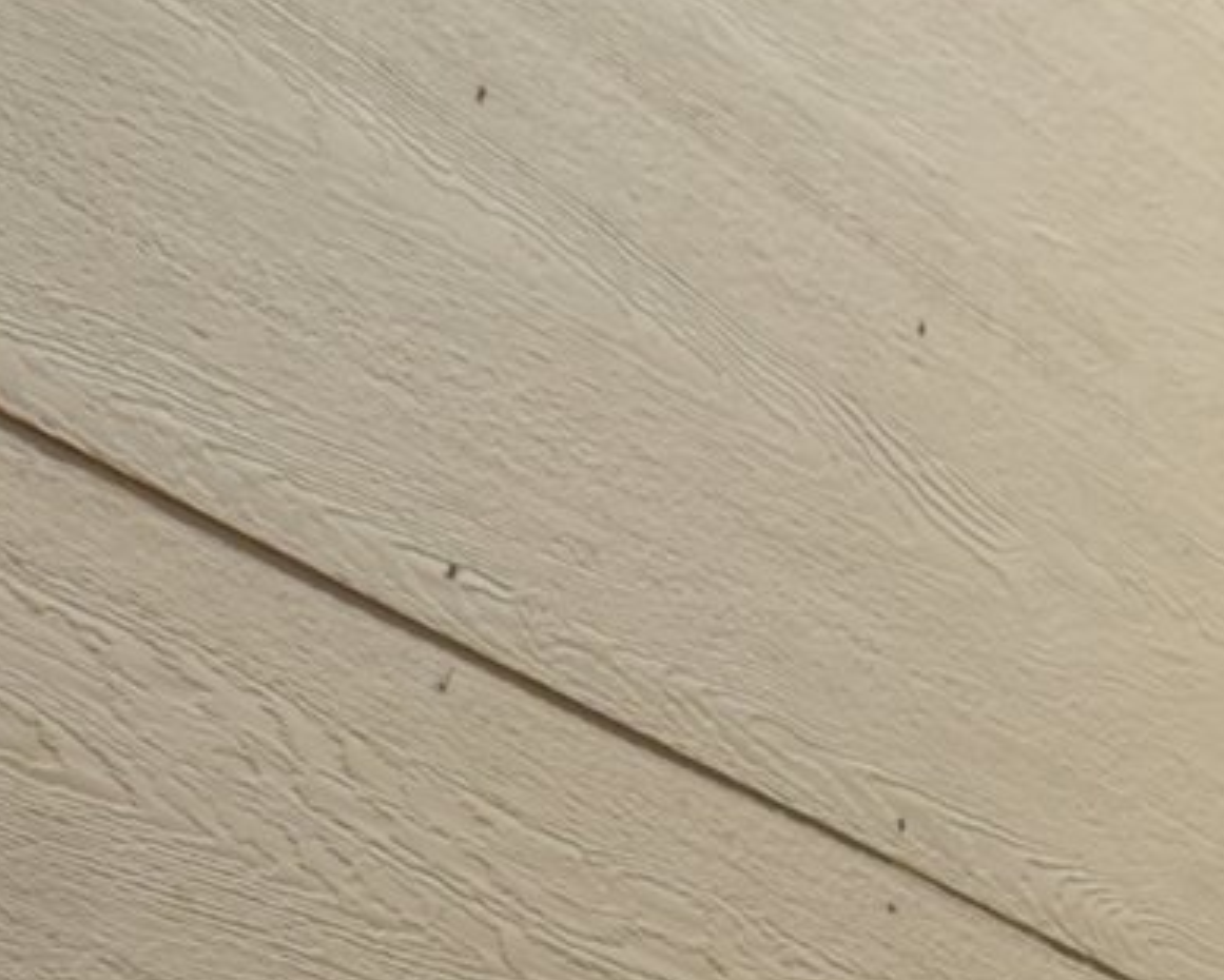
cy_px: 1449
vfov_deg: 9.0
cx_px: 1210
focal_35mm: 167
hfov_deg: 11.4
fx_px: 6055
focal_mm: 27
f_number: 5
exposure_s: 1/60
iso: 500
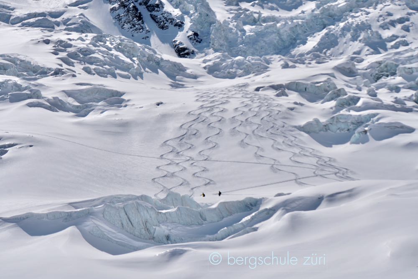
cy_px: 140
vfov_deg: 11.7
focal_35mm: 117
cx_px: 209
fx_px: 1359
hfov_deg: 17.5
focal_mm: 78
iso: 100
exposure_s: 1/500
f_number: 11
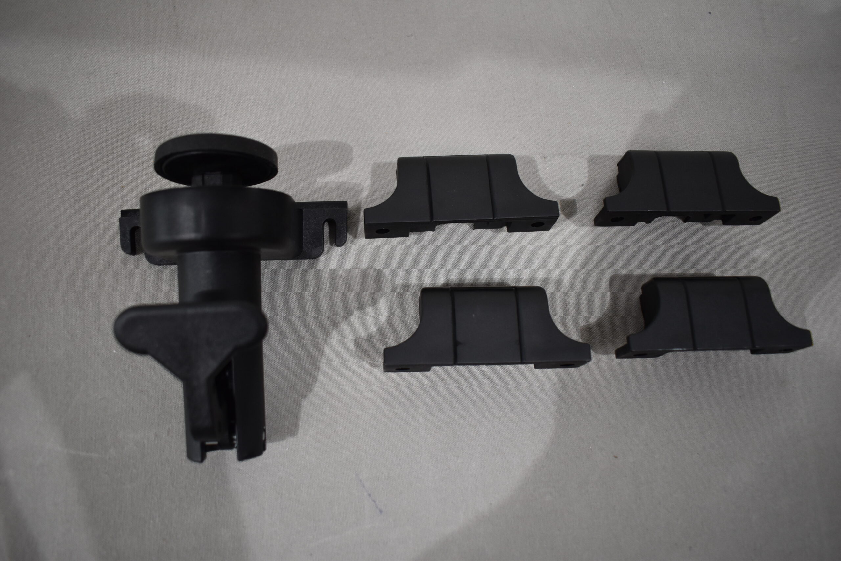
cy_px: 280
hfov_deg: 67.4
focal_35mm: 27
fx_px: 631
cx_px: 420
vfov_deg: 47.9
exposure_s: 1/250
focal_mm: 18
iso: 720
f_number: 3.5
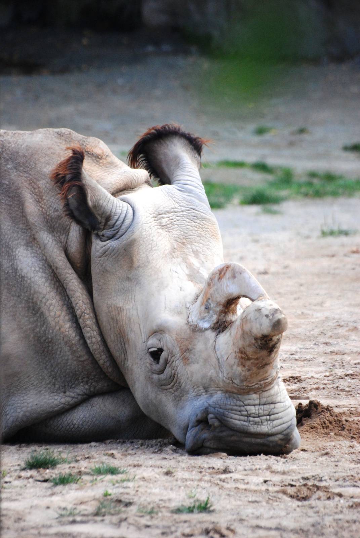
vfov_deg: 5.1
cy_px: 269
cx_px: 180
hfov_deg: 3.4
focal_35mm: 405
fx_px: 6058
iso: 1000
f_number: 5.6
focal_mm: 270
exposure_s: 1/500
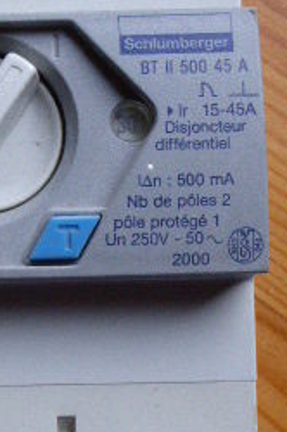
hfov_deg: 21.0
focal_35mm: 64
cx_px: 64
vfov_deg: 31.5
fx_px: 767
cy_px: 206
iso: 400
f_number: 5
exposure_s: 1/20
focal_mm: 4.3
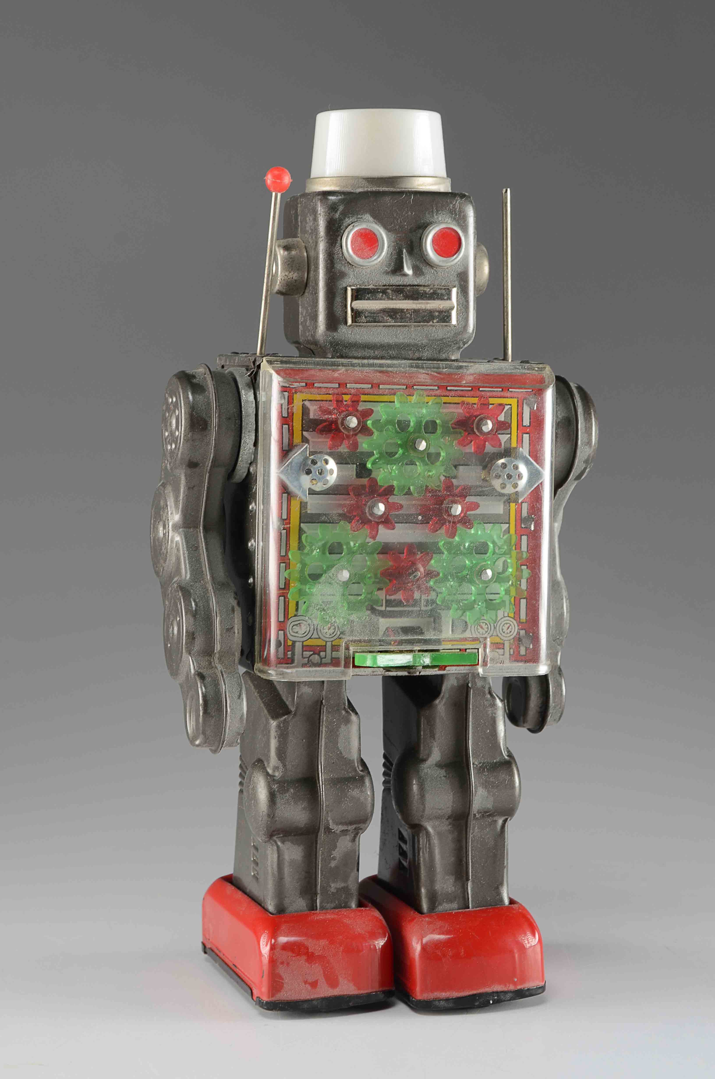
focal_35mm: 68
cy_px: 540
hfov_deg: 20.1
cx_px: 358
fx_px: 2020
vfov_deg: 29.9
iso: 100
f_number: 10
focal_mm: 45
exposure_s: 1/80
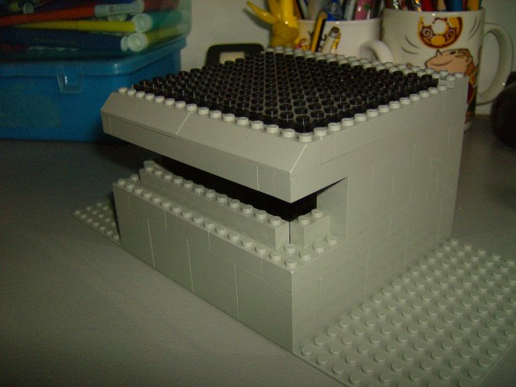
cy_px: 194
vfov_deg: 39.7
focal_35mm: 36
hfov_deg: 51.4
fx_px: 537
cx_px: 258
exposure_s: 1/60
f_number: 2.8
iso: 200
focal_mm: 6
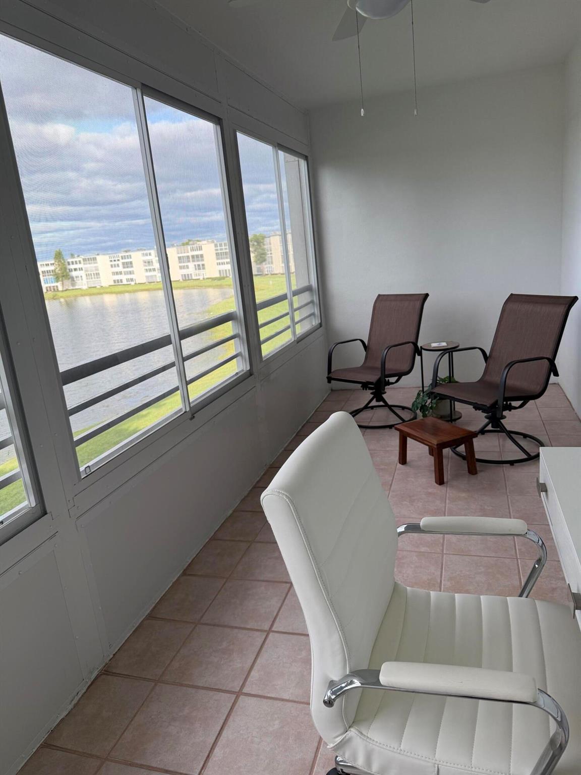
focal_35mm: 24
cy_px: 388
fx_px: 537
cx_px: 290
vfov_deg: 71.6
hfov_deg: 56.8
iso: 100
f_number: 1.78
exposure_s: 1/584
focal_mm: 6.76
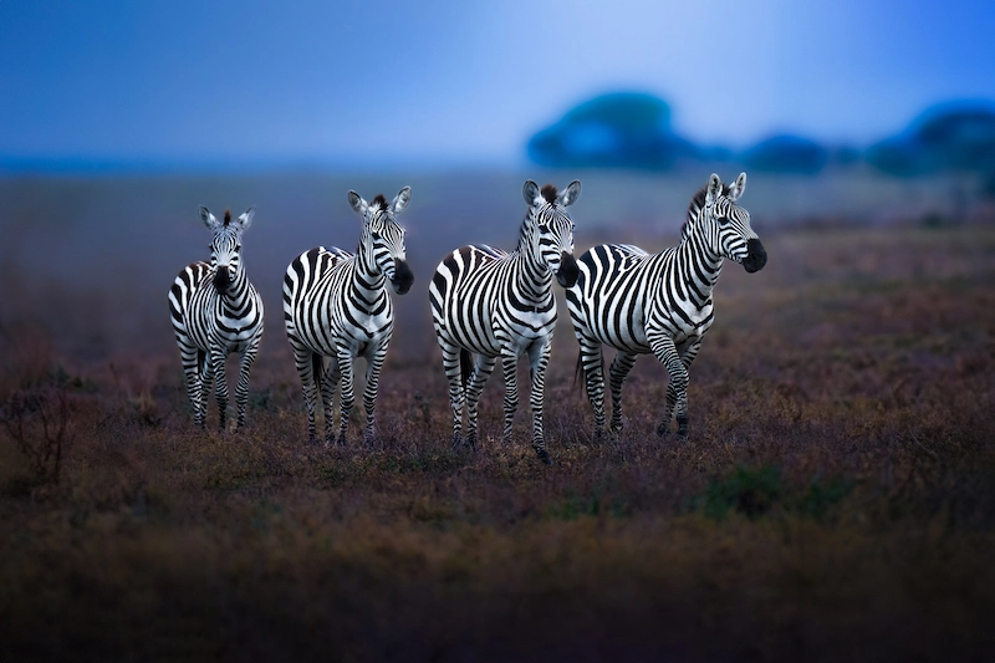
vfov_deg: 2.3
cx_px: 498
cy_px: 332
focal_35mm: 600
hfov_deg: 3.4
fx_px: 16579
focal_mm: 600
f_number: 4
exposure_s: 1/2500
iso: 2000
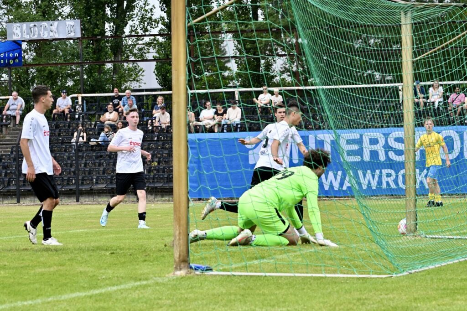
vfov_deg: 10.2
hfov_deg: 15.2
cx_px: 234
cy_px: 156
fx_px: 1751
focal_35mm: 135
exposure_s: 1/1600
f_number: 9
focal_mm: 135
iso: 2500
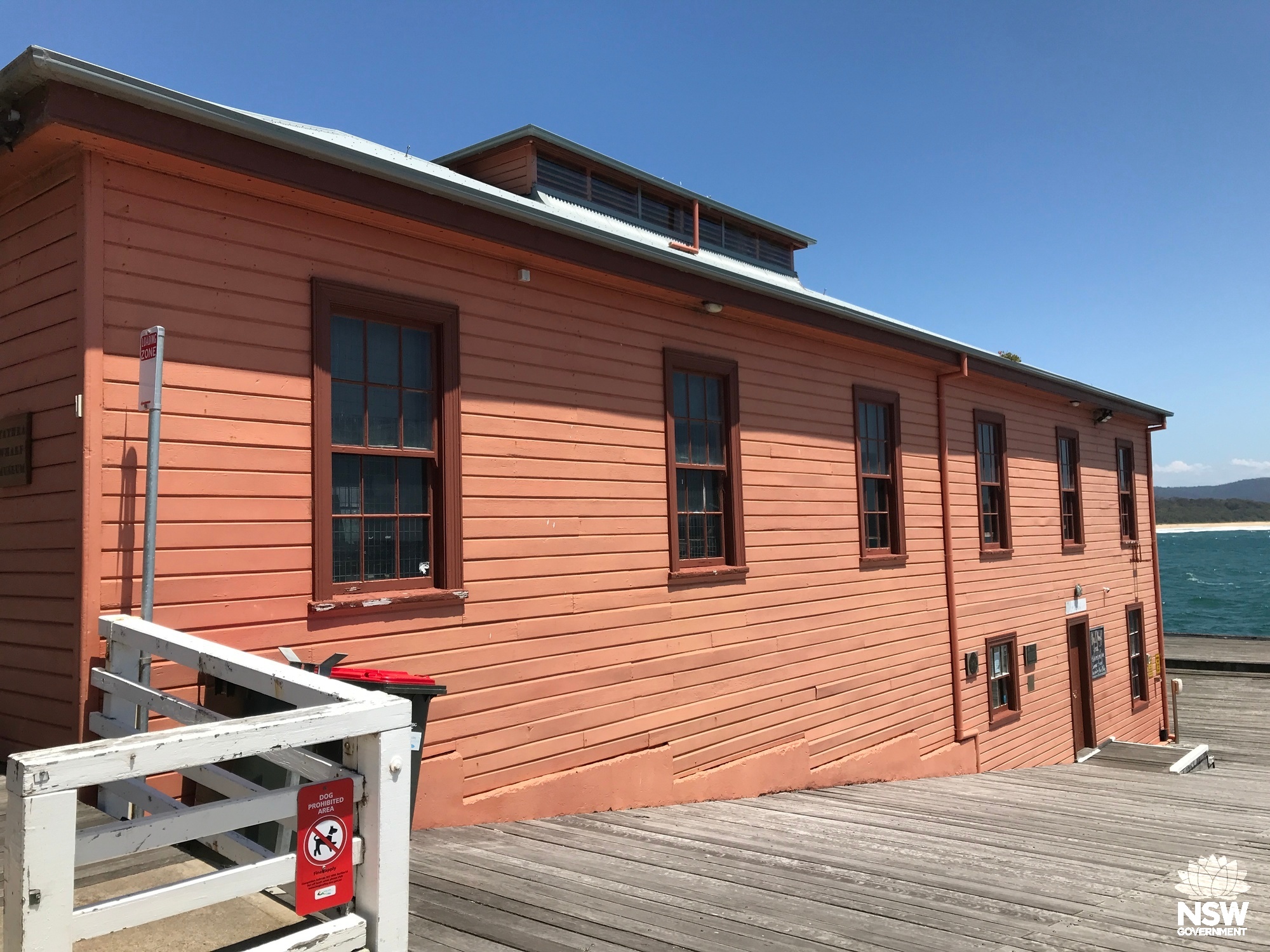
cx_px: 635
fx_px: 1027
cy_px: 476
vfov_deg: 49.7
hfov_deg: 63.4
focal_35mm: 28
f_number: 1.8
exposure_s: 1/2907
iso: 20
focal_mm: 3.99
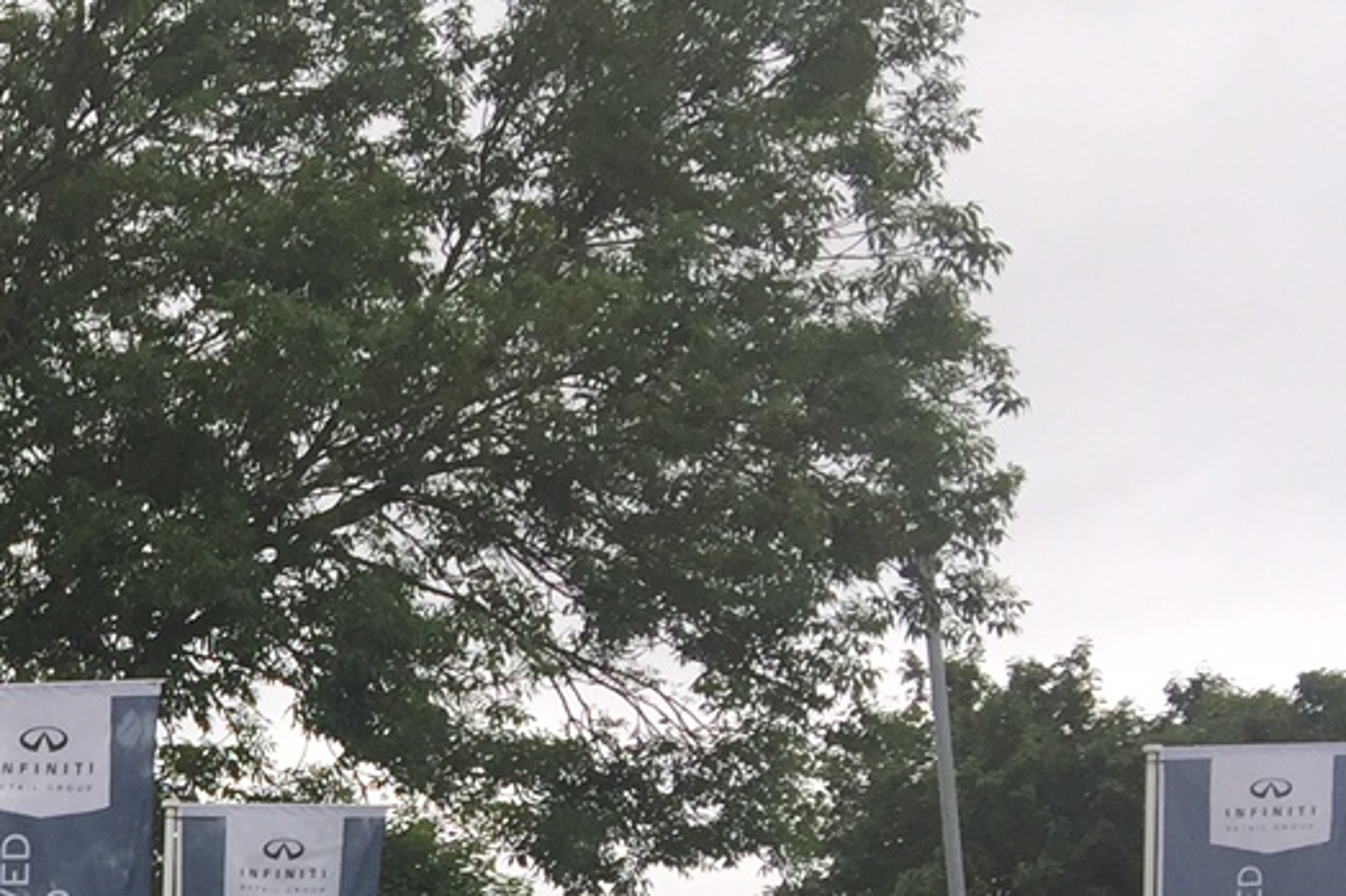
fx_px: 3513
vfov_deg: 13.9
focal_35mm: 94
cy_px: 1219
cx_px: -581
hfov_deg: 19.4
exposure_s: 1/195
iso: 32
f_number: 2.2
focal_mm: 4.15
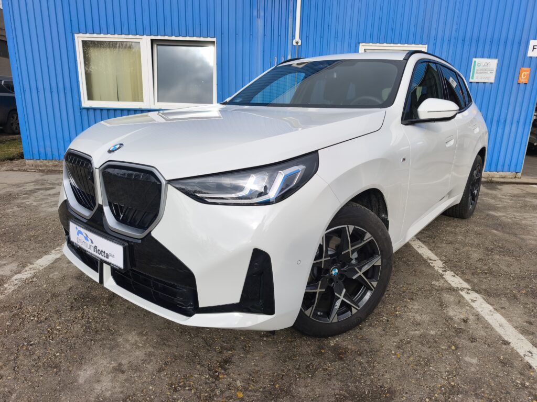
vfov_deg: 58.9
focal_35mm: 23
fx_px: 357
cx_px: 268
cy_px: 201
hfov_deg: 73.9
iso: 50
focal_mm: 6.57
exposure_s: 1/1480
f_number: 1.6
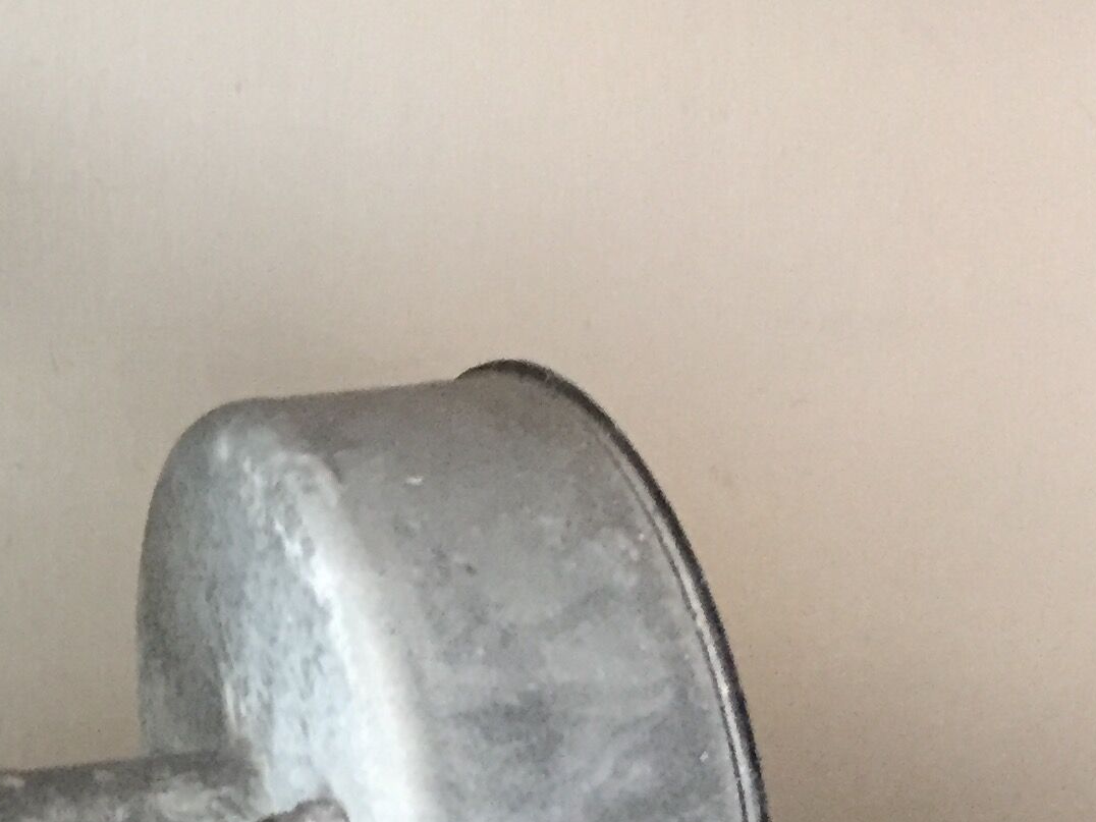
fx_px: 2786
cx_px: -407
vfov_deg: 16.7
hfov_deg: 20.0
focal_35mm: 88
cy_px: 253
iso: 250
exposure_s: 1/20
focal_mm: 4.15
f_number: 2.2
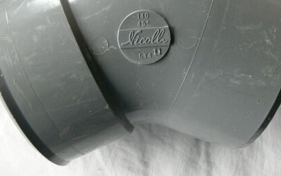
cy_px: 53
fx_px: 360
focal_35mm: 47
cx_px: 145
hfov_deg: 42.6
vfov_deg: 27.2
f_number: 2.8
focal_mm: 8.1
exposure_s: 1/30
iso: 200
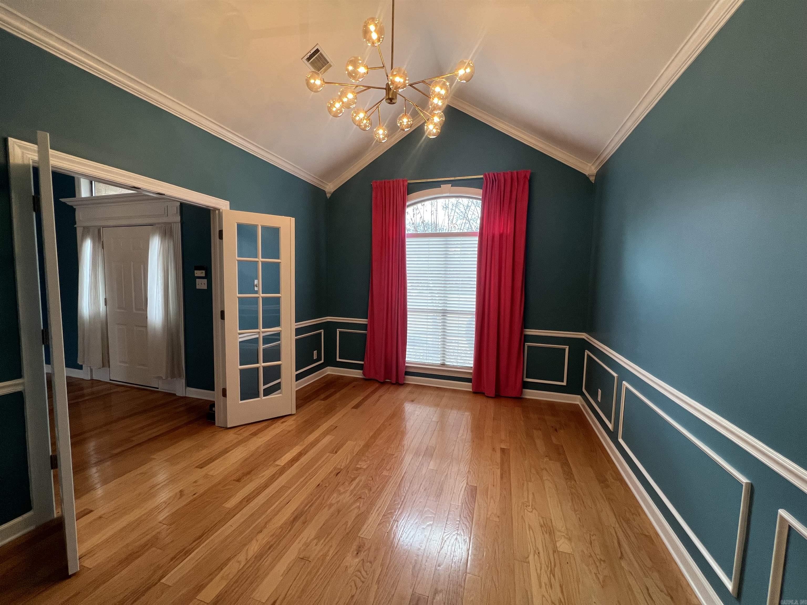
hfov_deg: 106.2
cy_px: 302
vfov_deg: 89.9
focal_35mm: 13
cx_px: 404
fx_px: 303
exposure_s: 1/120
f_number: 1.8
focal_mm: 1.57
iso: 160
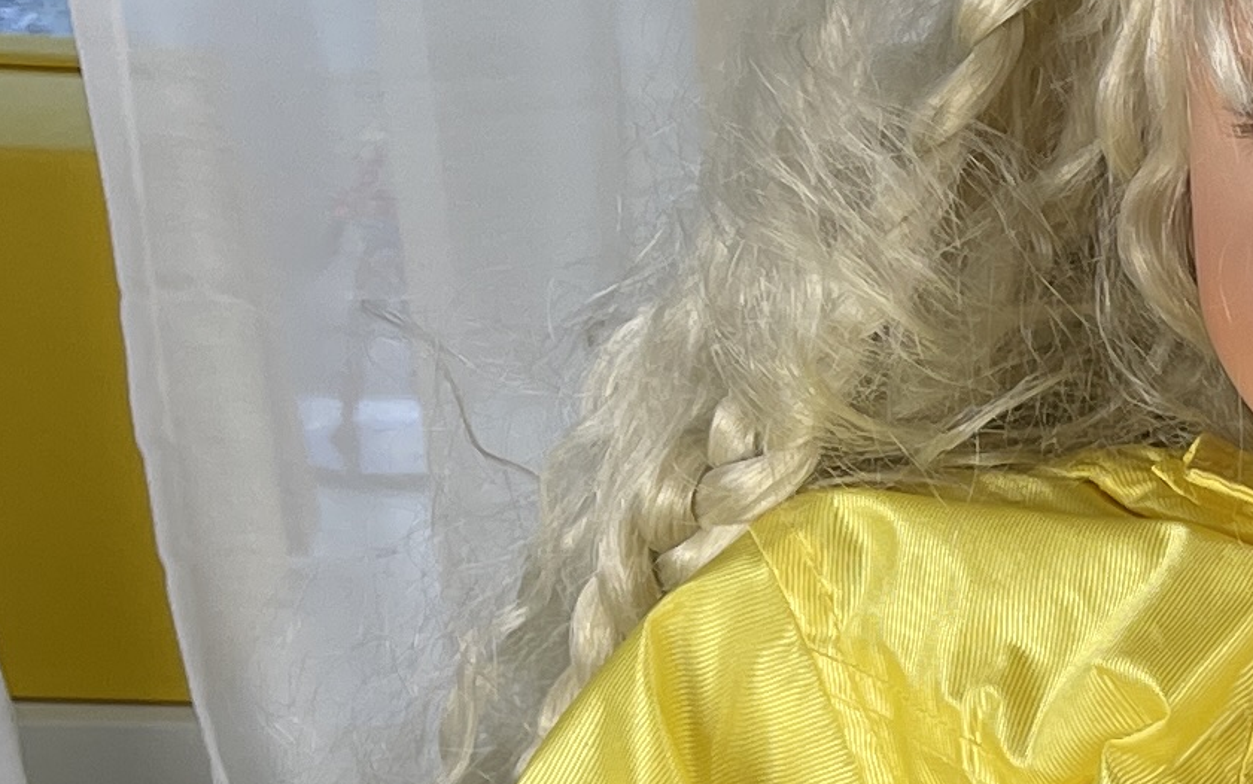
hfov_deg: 14.5
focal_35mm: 127
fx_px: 4338
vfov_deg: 9.7
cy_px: 1462
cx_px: 2235
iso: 32
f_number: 1.6
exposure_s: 1/144
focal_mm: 5.1
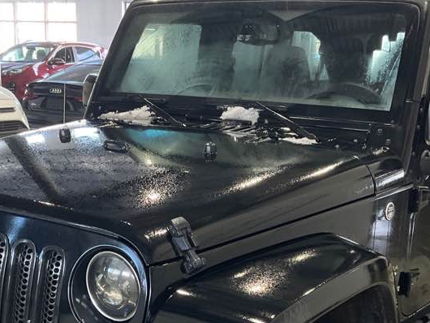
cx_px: 209
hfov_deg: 31.2
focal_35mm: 62
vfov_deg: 23.1
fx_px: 771
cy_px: 292
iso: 80
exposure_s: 1/60
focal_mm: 3
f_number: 1.8
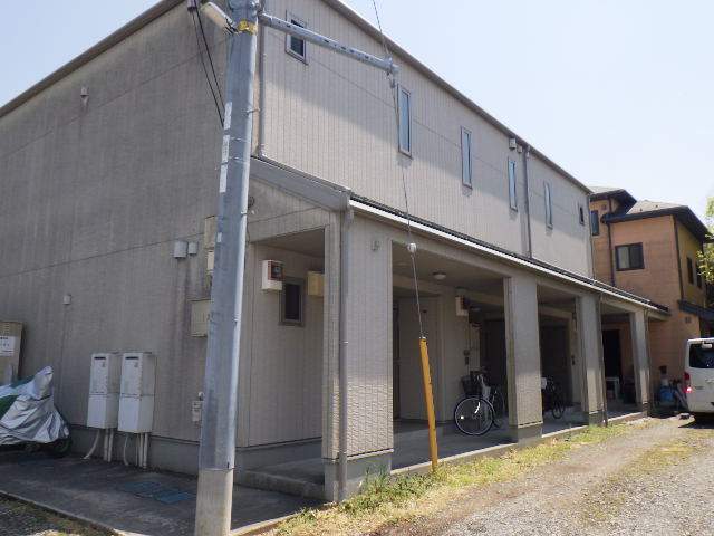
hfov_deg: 63.4
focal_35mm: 28
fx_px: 578
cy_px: 268
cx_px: 357
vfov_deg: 49.7
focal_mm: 5
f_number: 4.2
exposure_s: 1/1000
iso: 250
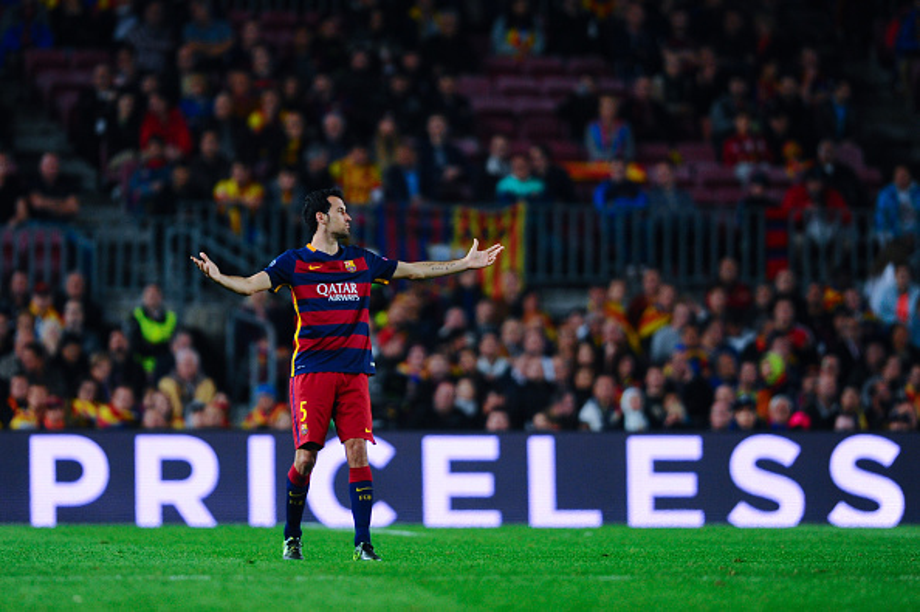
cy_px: 306
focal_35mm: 400
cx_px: 460
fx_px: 10213
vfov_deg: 3.4
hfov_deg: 5.2
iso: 2000
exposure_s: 1/1000
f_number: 3.2
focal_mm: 400
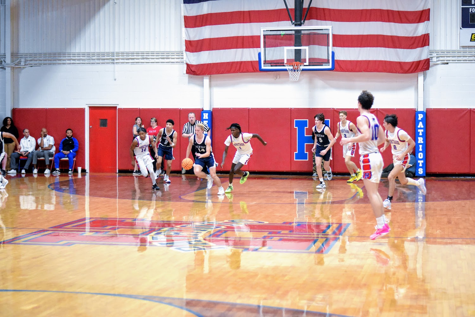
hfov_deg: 27.0
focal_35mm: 75
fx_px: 990
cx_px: 238
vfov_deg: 18.2
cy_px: 158
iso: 5000
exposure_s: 1/1600
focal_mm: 50
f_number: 1.8
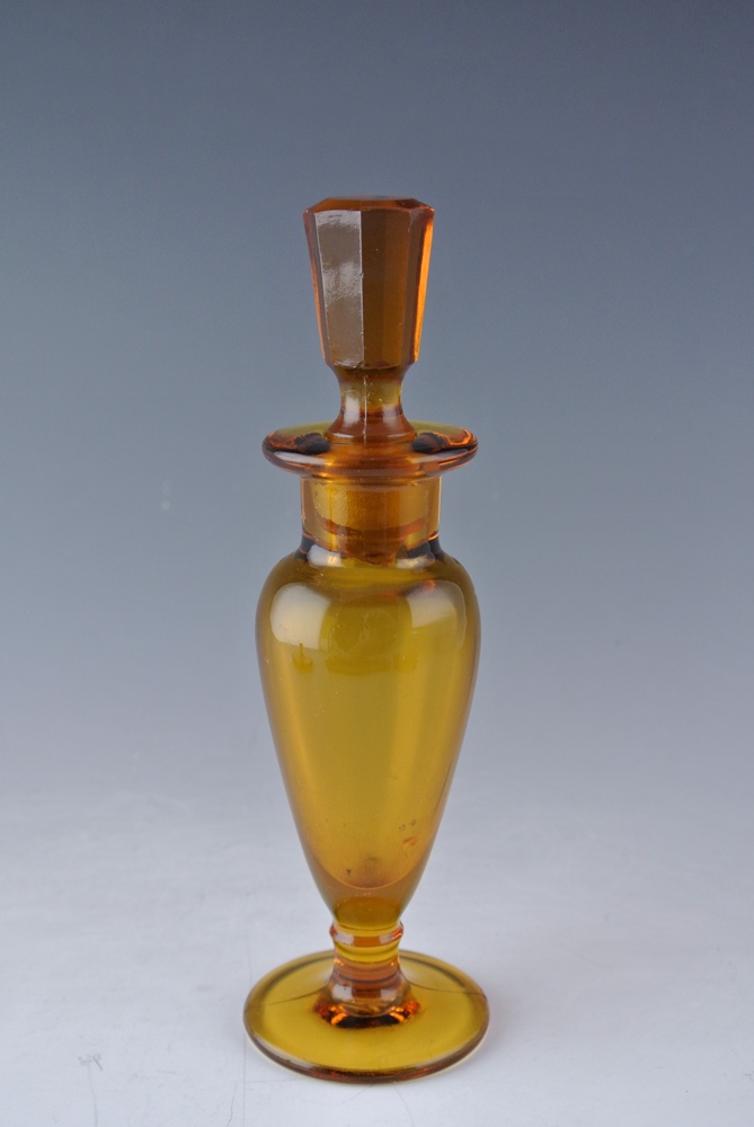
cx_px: 377
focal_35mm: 51
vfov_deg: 38.8
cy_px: 564
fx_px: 1598
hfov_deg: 26.5
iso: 400
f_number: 4.8
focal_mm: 18.9
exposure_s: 1/100
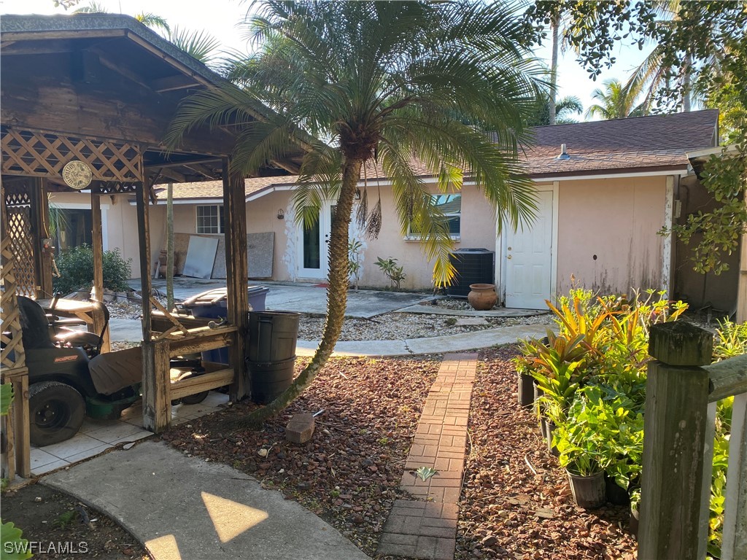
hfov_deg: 67.3
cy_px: 280
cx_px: 374
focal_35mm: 26
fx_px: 561
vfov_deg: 53.1
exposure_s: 1/213
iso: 32
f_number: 1.8
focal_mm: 4.25
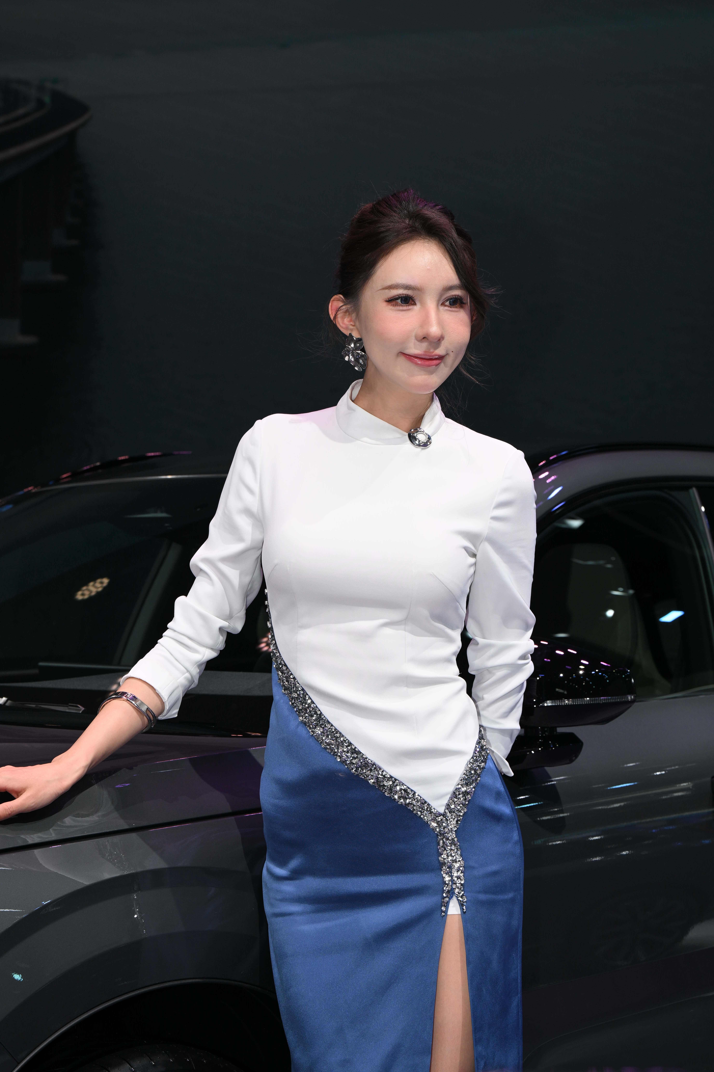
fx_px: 2529
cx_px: 357
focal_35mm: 85
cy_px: 536
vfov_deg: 23.9
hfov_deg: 16.1
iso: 400
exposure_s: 1/200
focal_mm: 85
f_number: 8
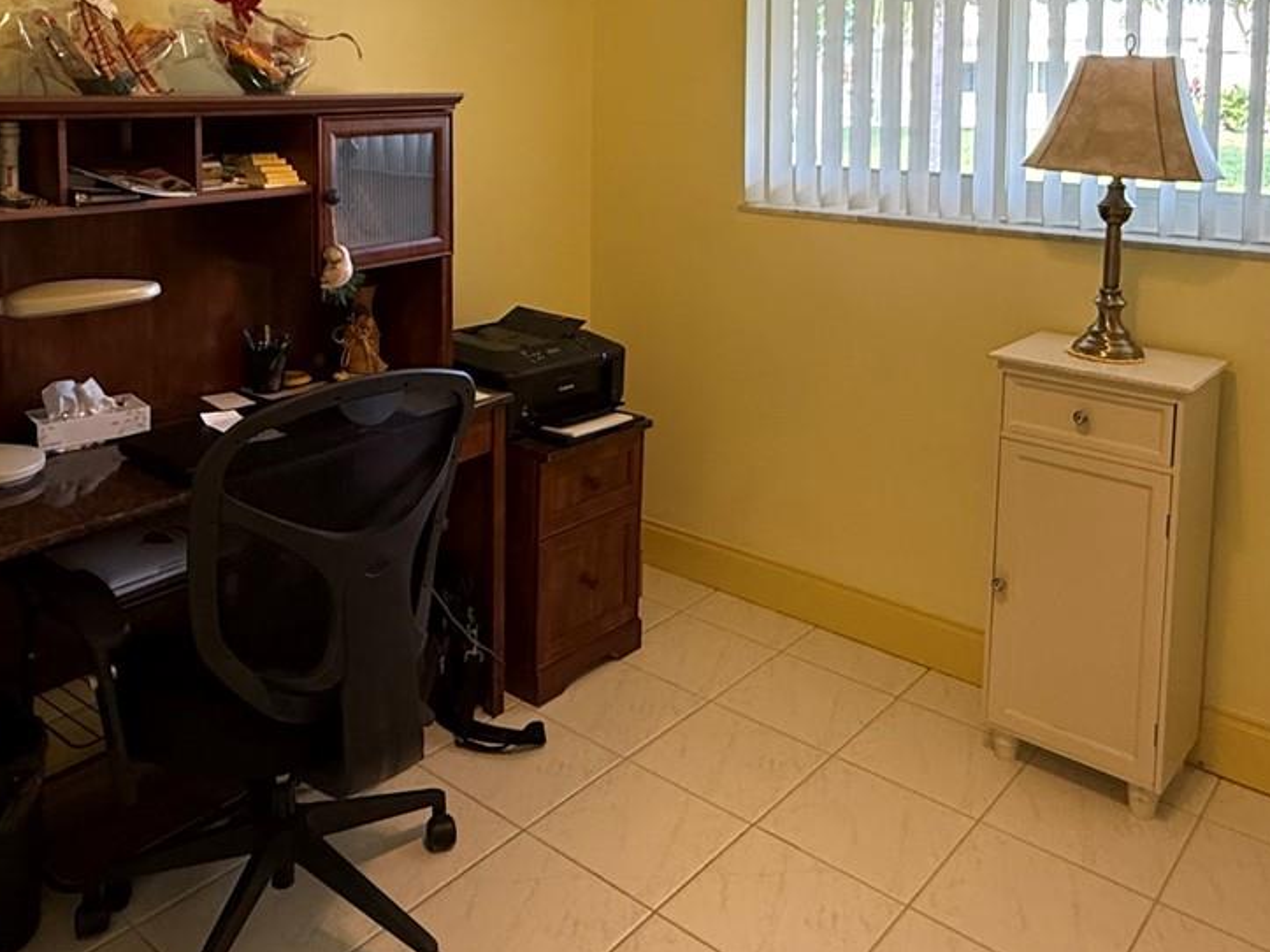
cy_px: 170
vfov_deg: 43.0
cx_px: 562
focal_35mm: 31
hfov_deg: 58.2
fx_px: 1137
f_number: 2.2
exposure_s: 1/60
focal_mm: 2.22
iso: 250
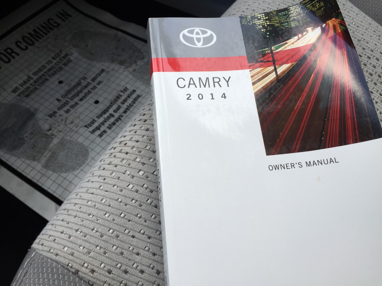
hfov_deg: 61.7
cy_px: 143
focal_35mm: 29
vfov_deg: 48.2
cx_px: 191
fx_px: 320
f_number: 2.2
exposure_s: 1/168
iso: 32
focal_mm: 4.15
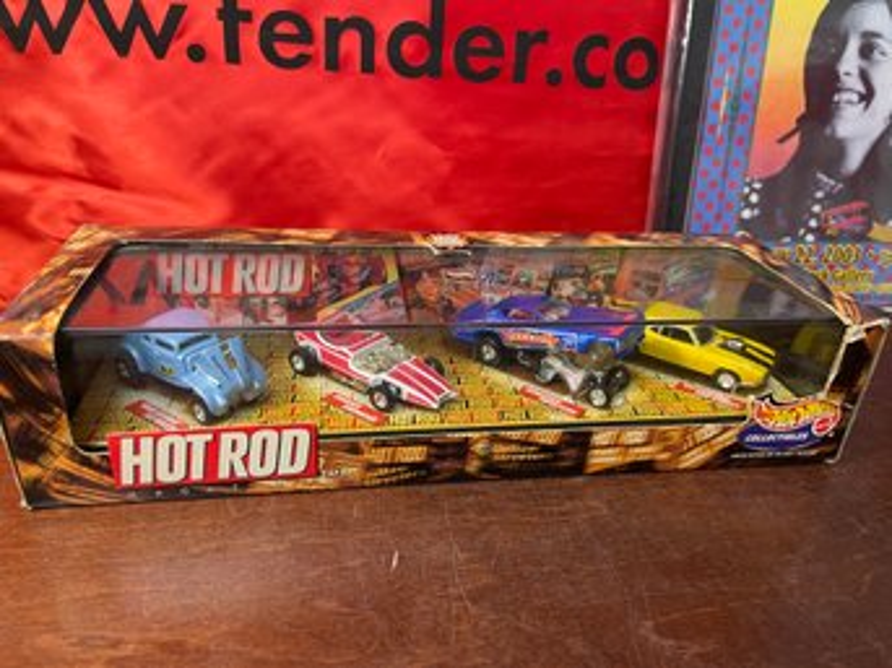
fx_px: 670
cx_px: 446
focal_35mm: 26
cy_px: 334
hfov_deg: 67.3
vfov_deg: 53.0
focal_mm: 4.2
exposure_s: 1/60
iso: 125
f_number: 1.6
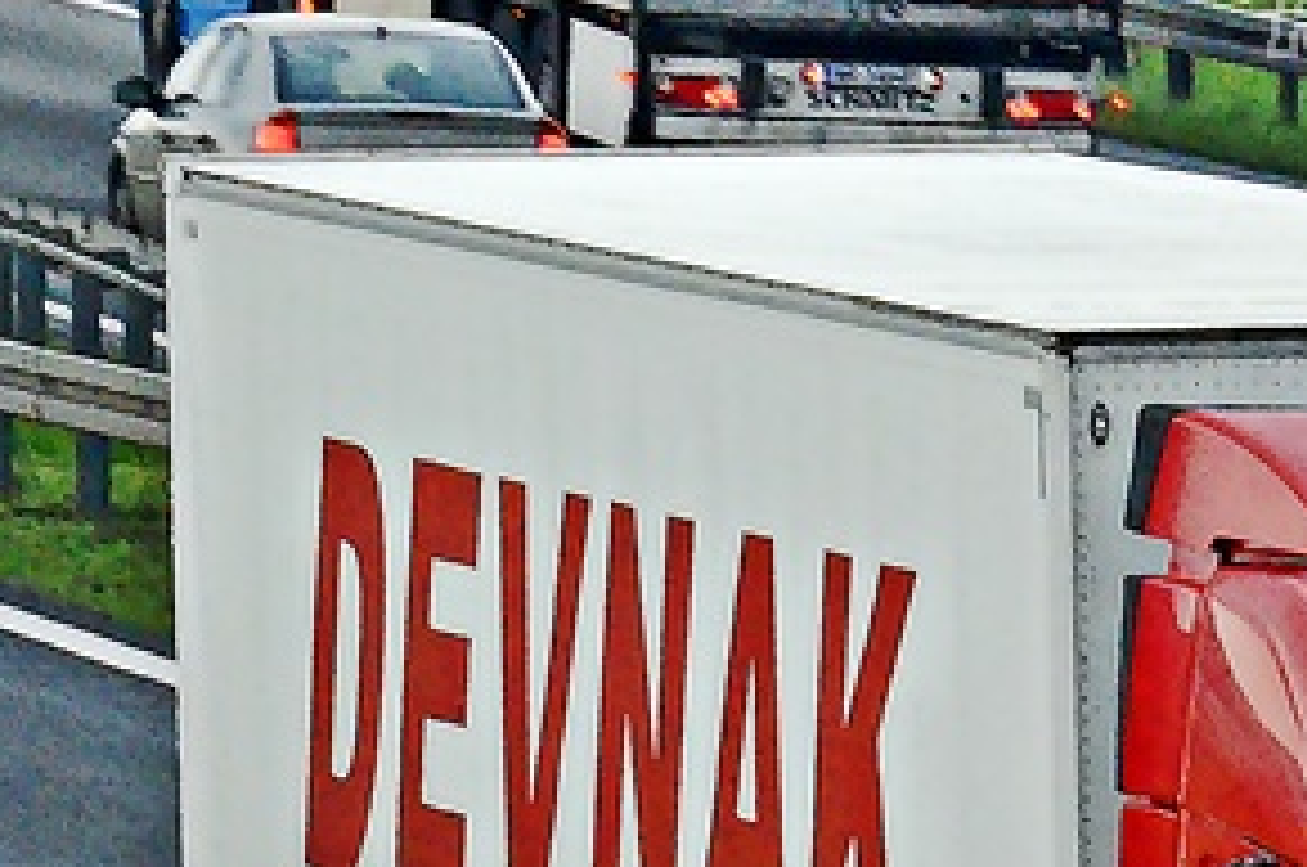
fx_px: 32874
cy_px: 1137
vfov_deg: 1.5
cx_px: 1249
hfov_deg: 2.3
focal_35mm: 907
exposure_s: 1/400
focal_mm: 220
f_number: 11
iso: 4000
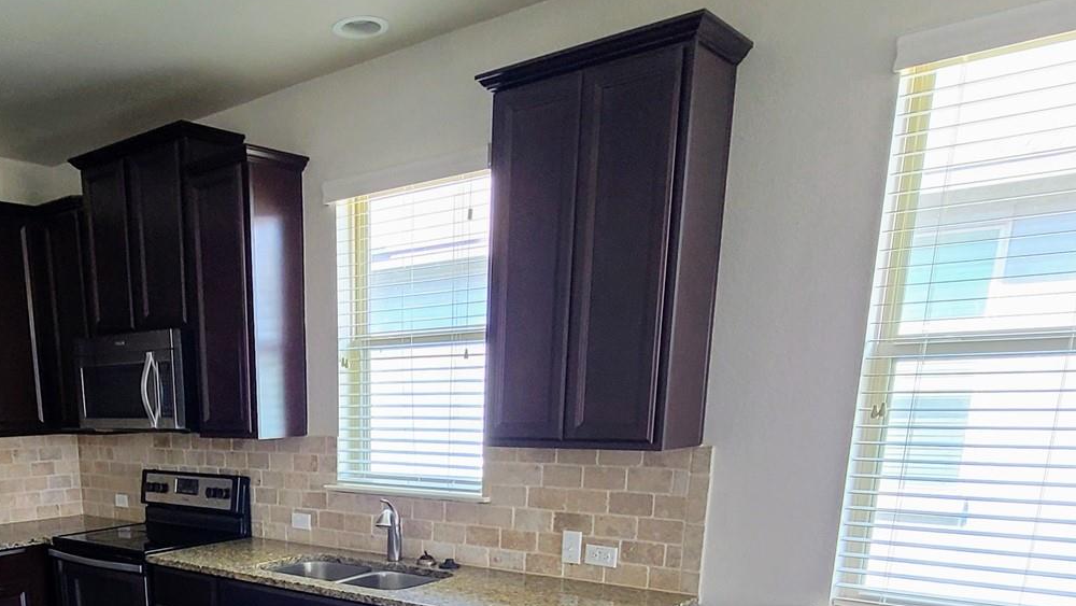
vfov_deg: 35.3
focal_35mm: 29
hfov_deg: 63.5
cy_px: 644
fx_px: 828
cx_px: 320
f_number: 2.2
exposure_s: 1/58
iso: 160
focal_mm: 2.2
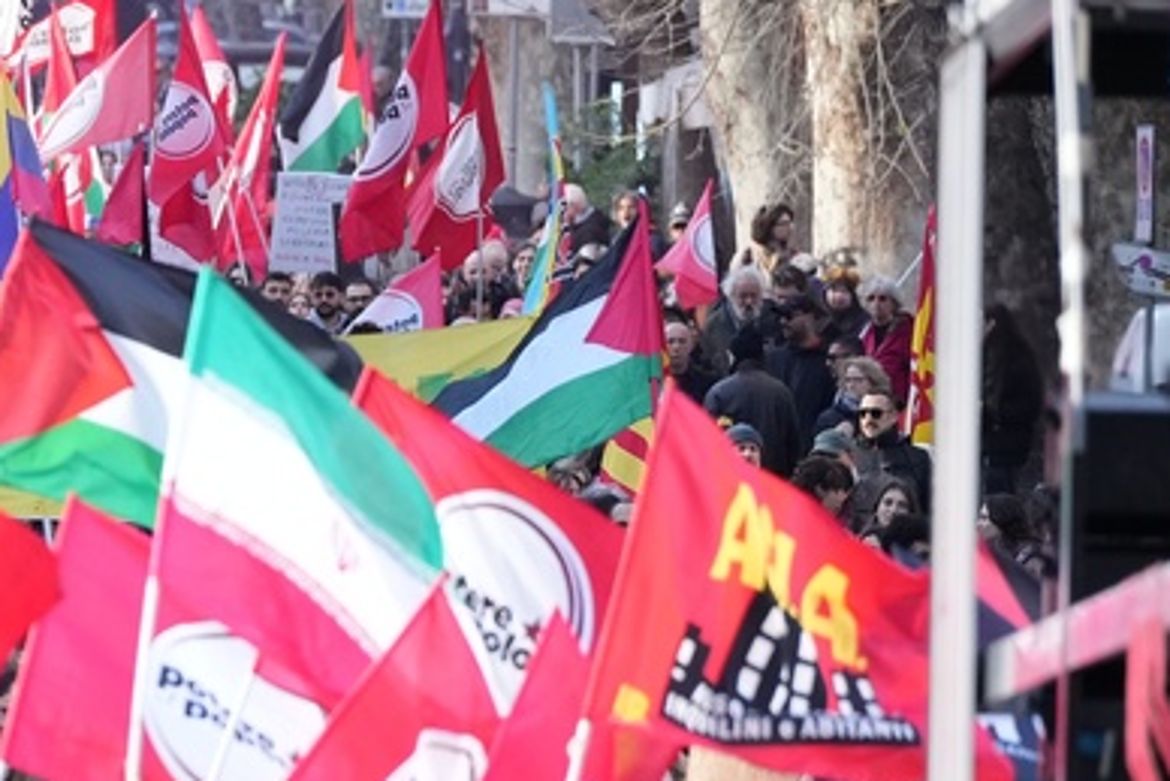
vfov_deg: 1.7
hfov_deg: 2.6
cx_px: -259
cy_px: 713
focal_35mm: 792
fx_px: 25748
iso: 800
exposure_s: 1/640
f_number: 2.8
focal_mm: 200
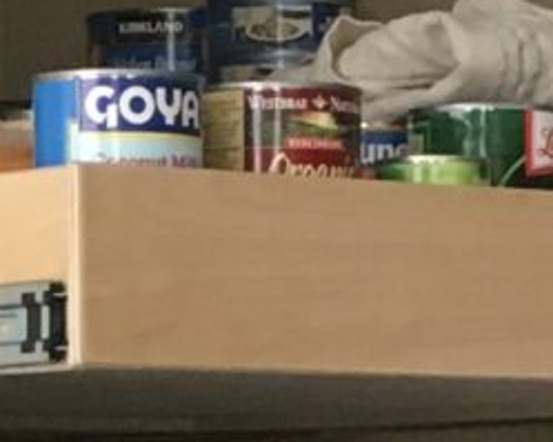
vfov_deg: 5.1
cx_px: 284
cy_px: 1286
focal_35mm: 291
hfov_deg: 6.6
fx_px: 4761
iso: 40
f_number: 2.2
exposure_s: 1/30
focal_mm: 4.15
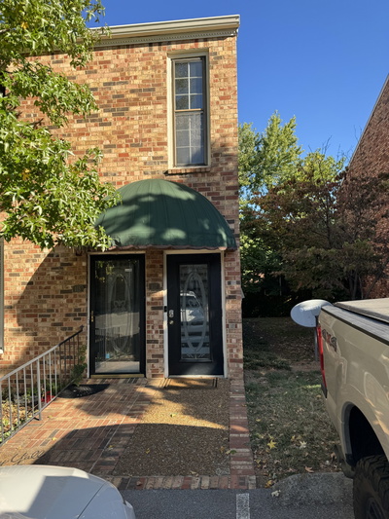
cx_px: 194
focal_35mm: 24
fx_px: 359
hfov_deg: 56.8
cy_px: 260
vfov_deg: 71.6
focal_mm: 6.86
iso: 80
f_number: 1.78
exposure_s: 1/1151
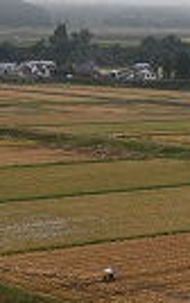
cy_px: 86
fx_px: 1147
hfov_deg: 9.3
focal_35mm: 139
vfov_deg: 15.0
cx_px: -70
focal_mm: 27
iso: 220
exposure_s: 1/250
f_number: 8
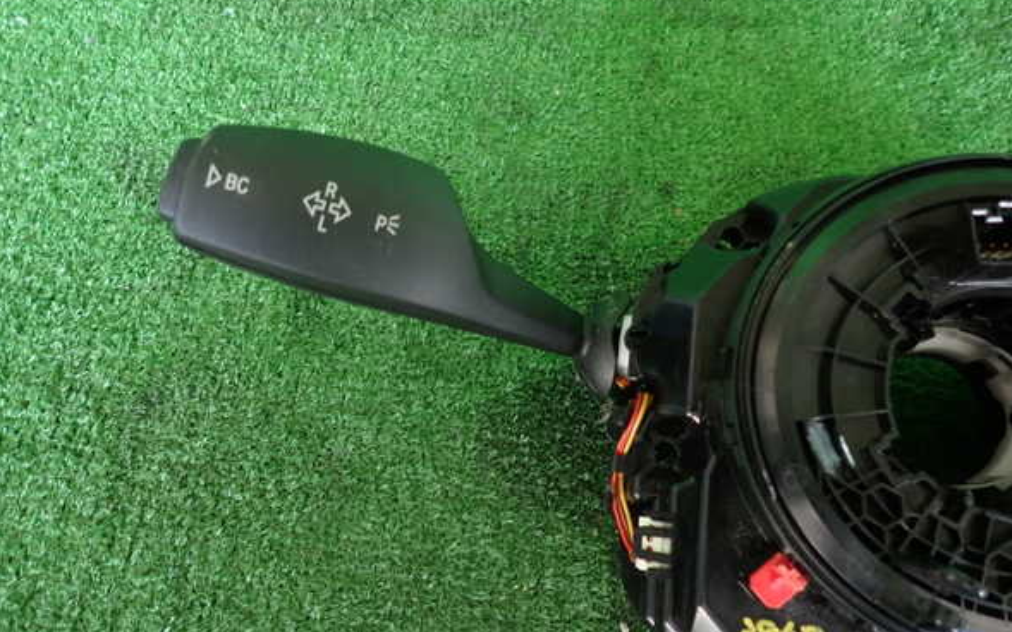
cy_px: 333
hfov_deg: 68.4
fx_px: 745
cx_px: 510
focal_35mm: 27
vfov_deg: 46.0
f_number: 2
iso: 200
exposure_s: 1/40
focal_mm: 4.5
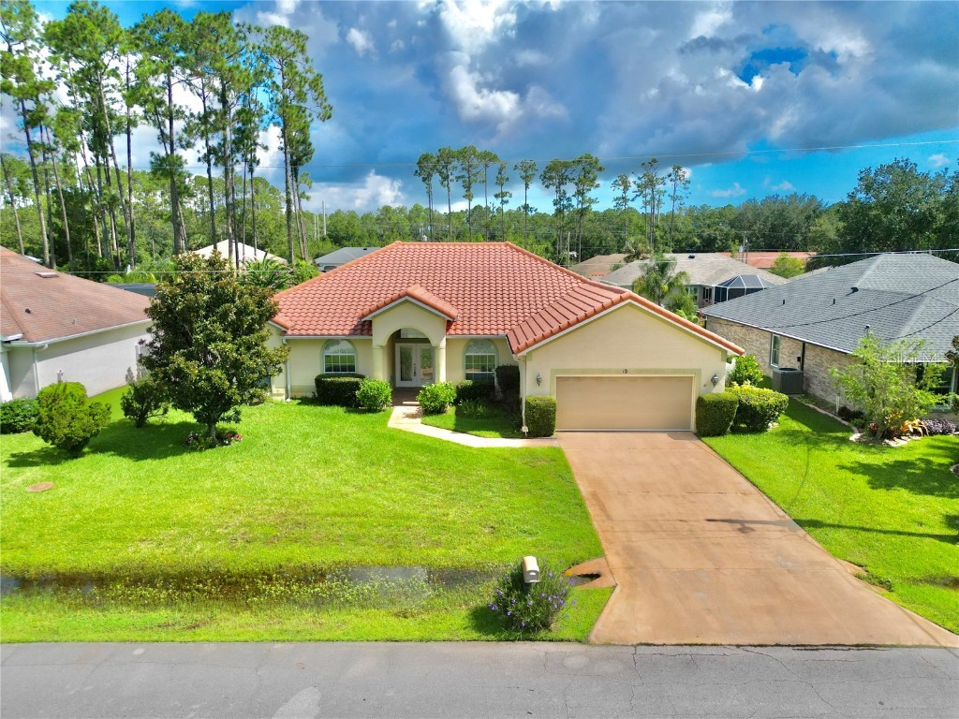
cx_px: 480
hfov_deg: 71.6
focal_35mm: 24
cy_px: 360
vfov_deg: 56.8
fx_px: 665
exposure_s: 1/4000
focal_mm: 6.72
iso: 120
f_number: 1.7
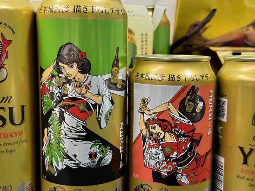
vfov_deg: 30.3
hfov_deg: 39.7
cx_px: 128
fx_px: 354
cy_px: 96
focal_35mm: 48
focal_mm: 6.76
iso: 200
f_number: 1.78
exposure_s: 1/33
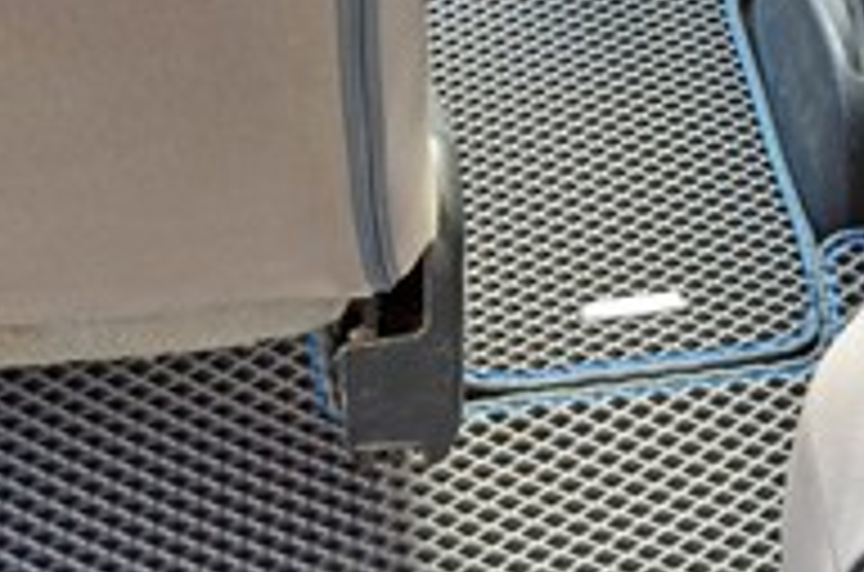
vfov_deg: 22.5
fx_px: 1412
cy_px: 95
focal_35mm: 59
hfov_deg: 33.7
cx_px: 585
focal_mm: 18
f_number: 8
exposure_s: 1/20
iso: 400
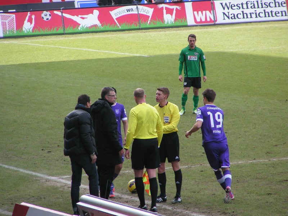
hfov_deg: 5.2
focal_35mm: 380
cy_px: 108
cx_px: 144
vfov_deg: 3.9
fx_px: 3162
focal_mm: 58
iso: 100
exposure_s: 1/500
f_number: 3.5
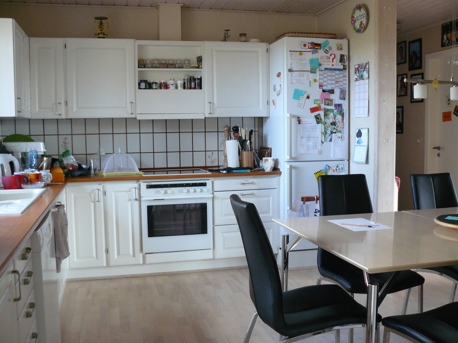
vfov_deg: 39.7
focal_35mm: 36
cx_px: 229
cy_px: 172
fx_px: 476
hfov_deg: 51.4
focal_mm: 6
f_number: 2.8
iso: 200
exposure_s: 1/13
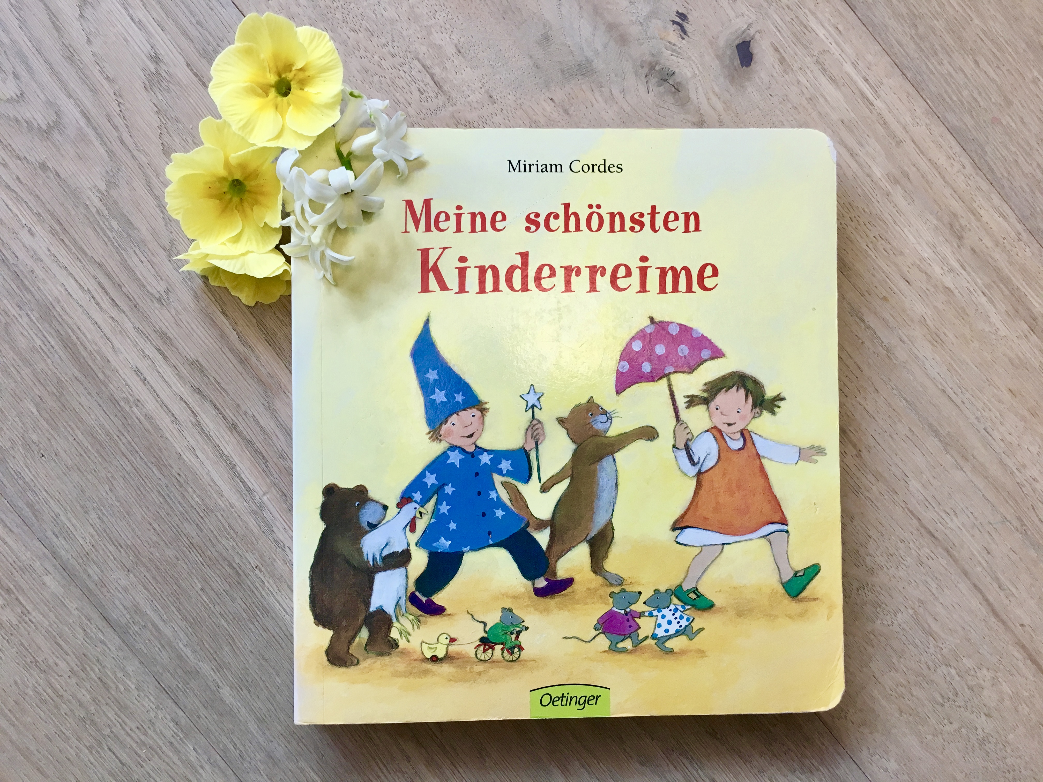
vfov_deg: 48.2
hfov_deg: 61.7
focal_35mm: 29
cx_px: 522
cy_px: 391
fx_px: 874
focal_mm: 4.15
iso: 40
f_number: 2.2
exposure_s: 1/33
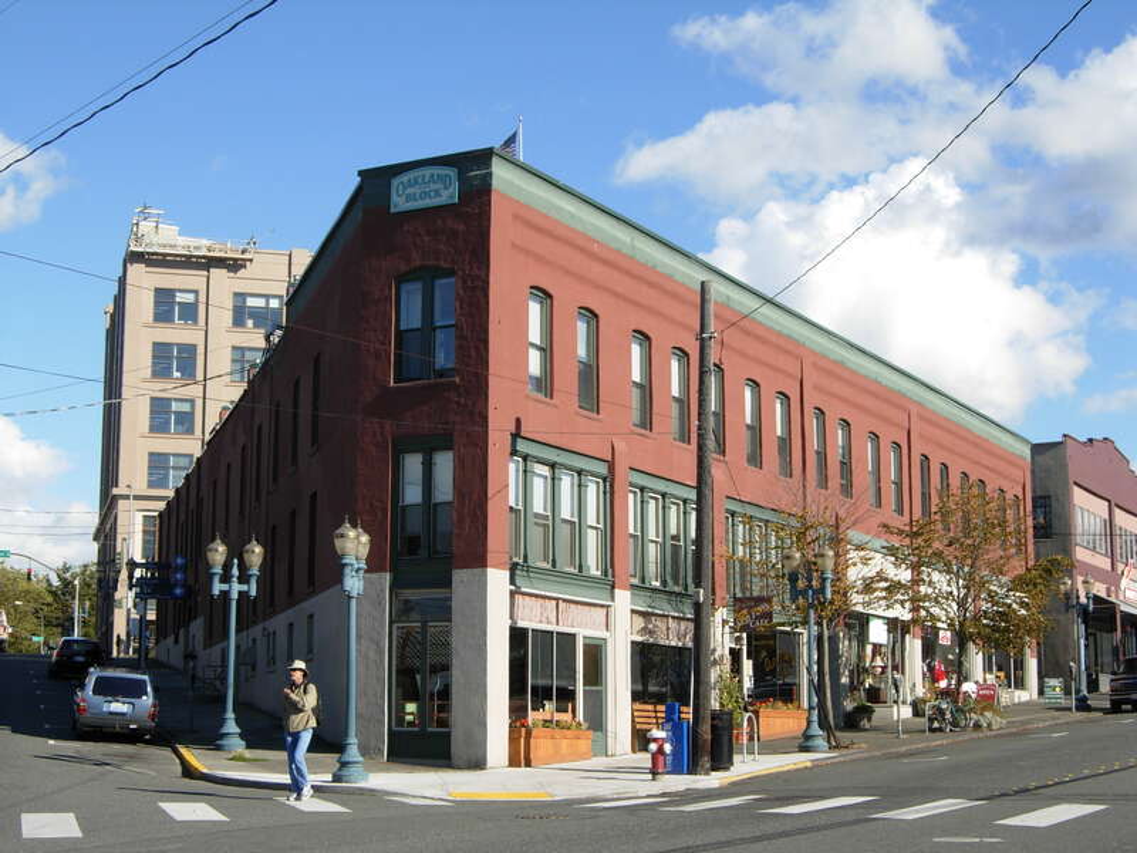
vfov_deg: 23.7
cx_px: 568
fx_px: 2036
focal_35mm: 62
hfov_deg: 31.2
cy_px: 426
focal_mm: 12.9
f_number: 5.5
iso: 50
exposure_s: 1/304
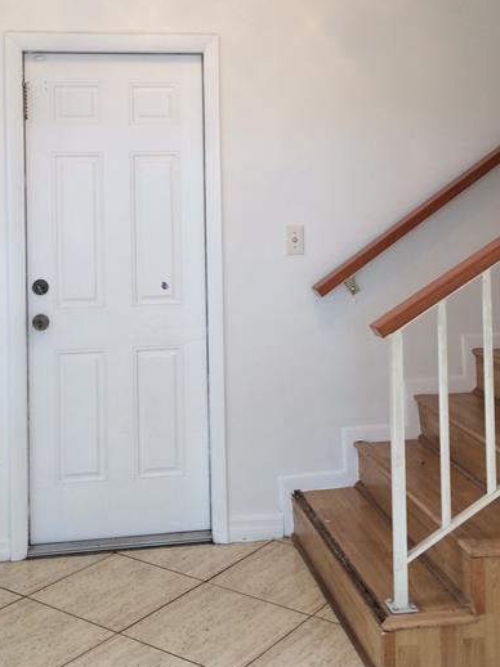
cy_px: 201
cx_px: 232
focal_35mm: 43
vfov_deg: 43.0
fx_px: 829
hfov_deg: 33.6
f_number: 2.2
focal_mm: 4.15
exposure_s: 1/60
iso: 40
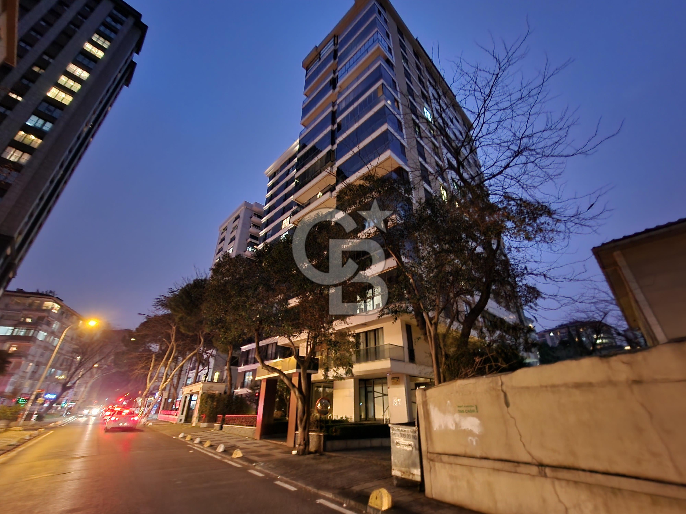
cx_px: 343
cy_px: 257
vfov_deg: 89.9
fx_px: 258
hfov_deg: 106.2
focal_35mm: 13
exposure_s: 1/4
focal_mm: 2.2
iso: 640
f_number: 2.2
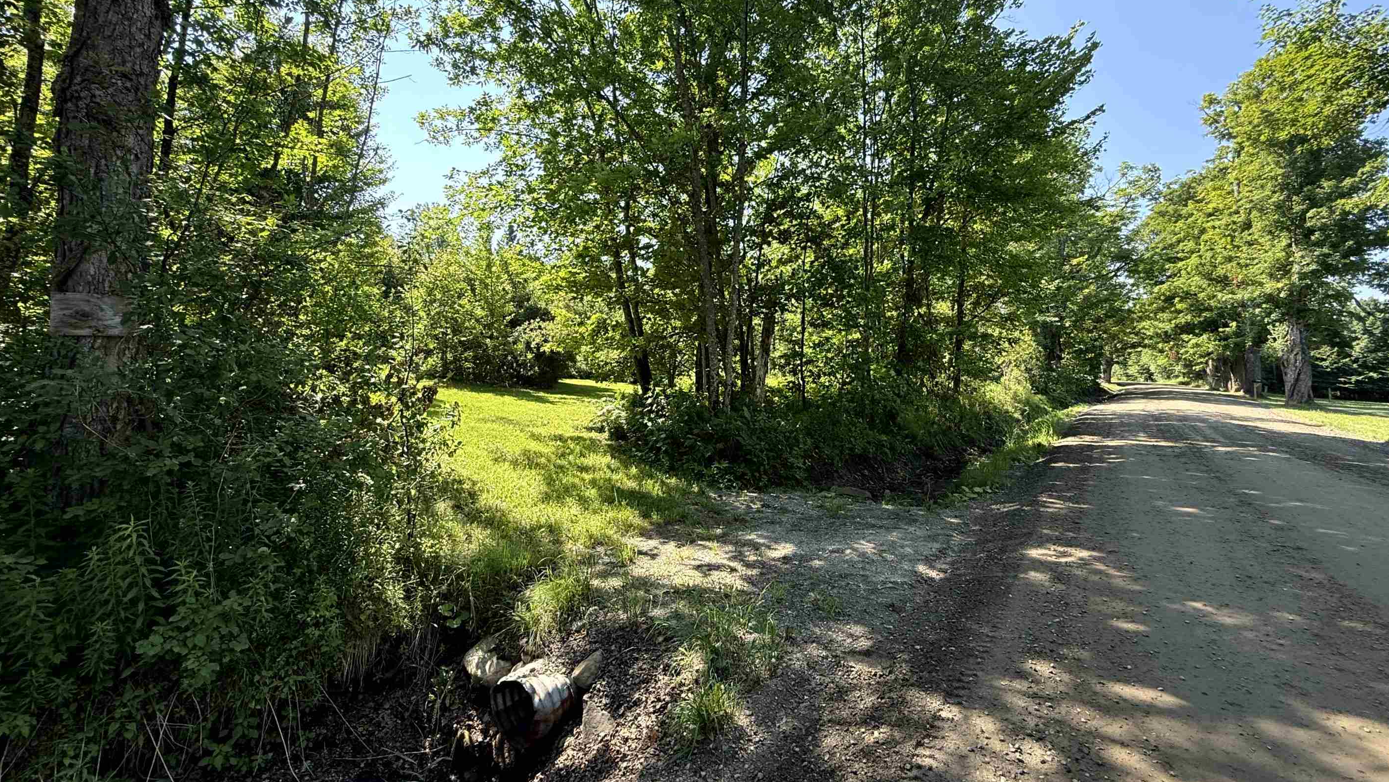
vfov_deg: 66.9
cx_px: 710
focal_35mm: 16
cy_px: 345
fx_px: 589
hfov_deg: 99.3
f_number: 2.2
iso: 64
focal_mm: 2.22
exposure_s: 1/374
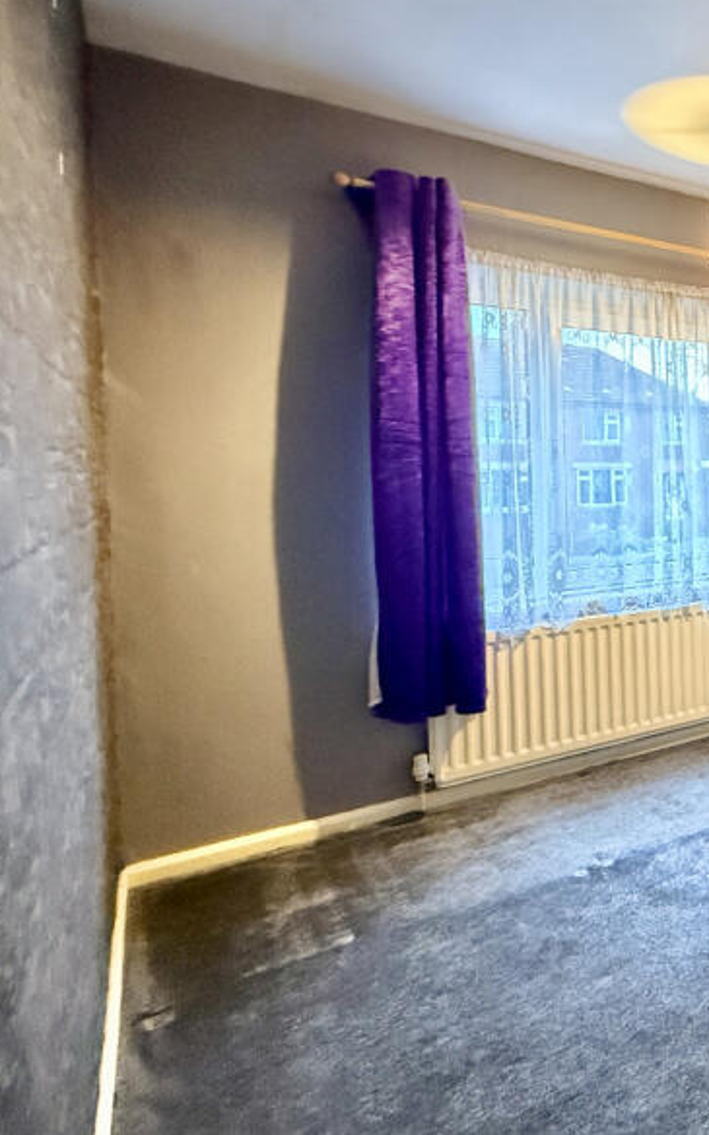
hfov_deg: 32.0
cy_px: 486
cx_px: 981
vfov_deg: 70.0
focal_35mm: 26
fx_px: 804
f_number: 2.2
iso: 1250
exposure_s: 1/25
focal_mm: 2.22
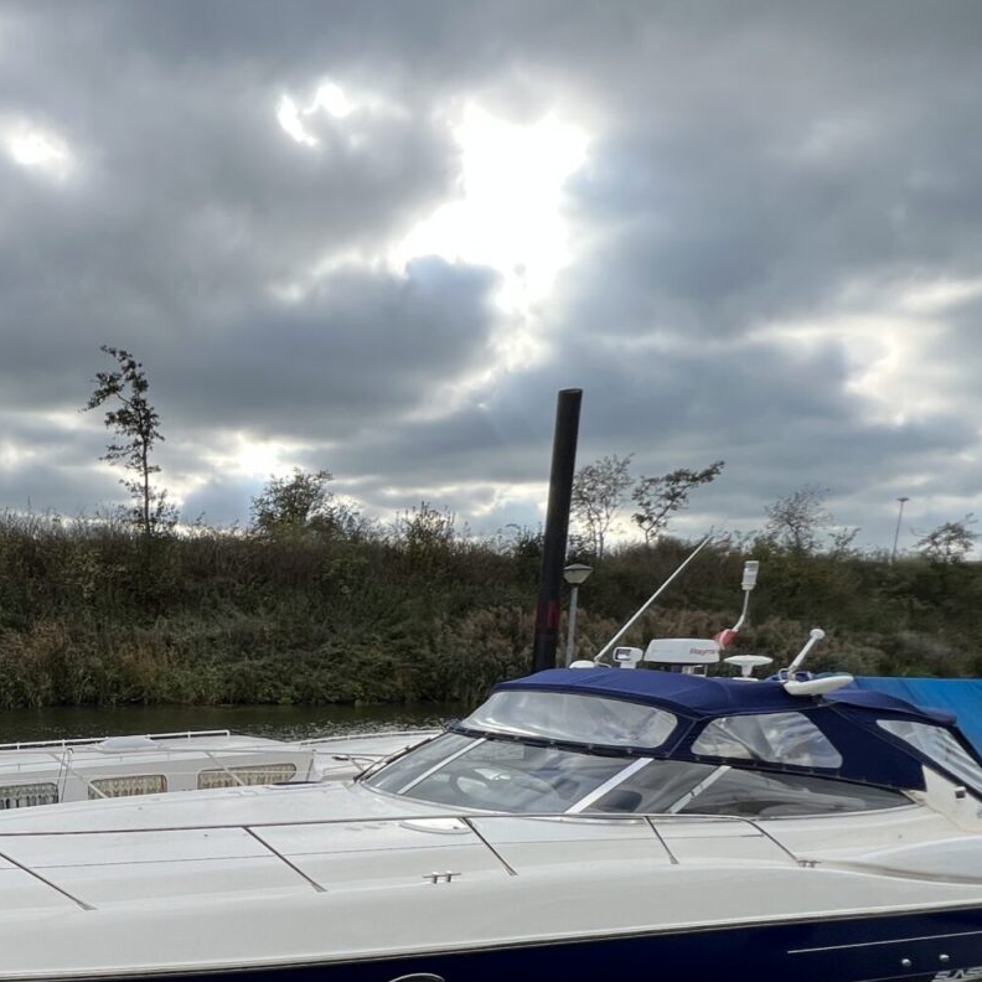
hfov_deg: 48.6
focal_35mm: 29
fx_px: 931
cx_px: 64
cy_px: 820
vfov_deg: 51.3
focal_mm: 1.57
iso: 32
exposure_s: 1/827
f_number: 1.8
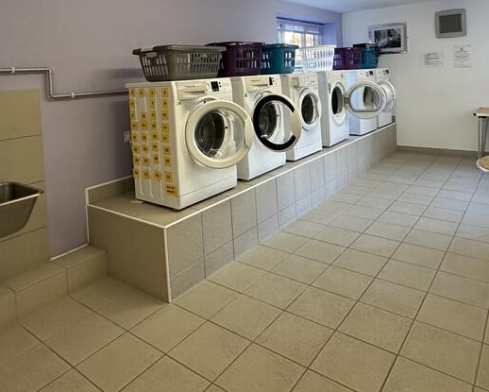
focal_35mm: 27
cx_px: 236
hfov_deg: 64.0
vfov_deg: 50.5
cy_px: 87
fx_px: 391
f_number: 2.2
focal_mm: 2.22
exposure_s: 1/100
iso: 200
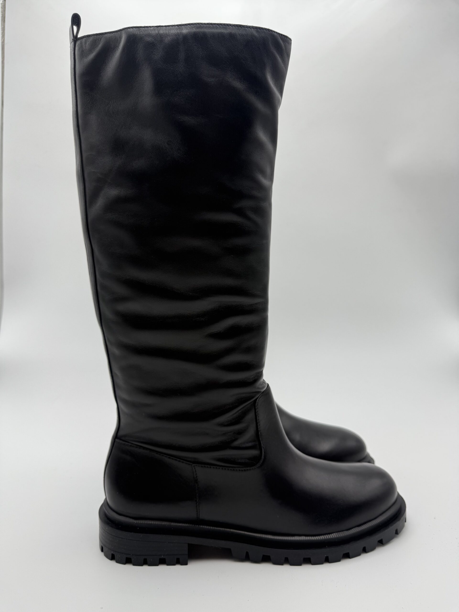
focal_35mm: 24
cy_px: 306
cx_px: 230
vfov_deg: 71.6
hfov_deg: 56.8
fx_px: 424
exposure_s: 1/598
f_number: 1.78
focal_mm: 6.76
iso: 80
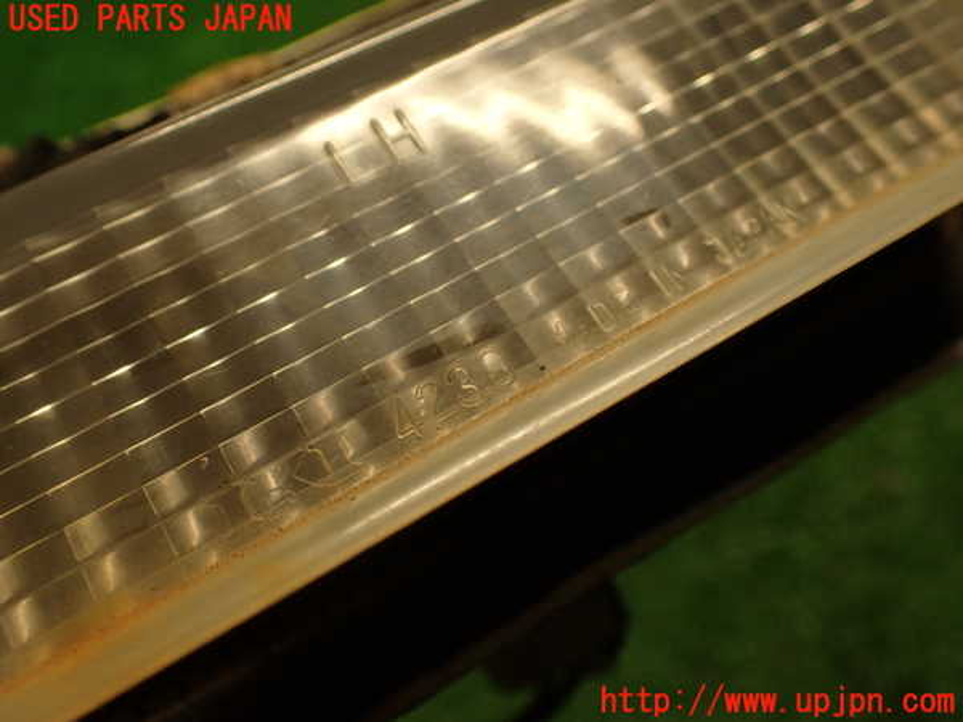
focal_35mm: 32
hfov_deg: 56.8
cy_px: 361
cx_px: 482
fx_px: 890
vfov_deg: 44.2
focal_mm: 5.79
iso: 200
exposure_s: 1/40
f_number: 2.4
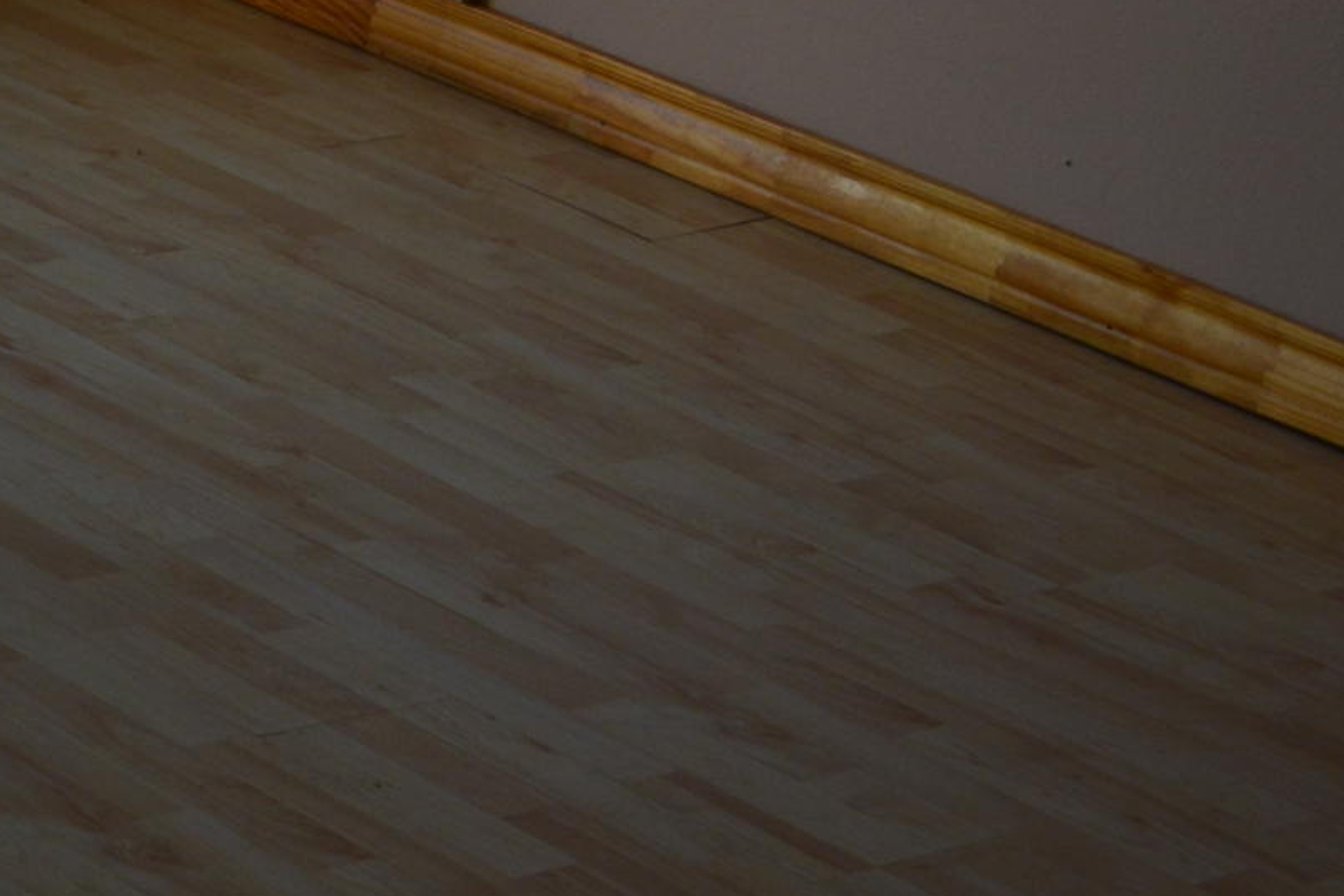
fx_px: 5450
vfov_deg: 9.3
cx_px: -747
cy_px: -47
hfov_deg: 13.2
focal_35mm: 146
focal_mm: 26
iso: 320
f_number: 10
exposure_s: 1/60
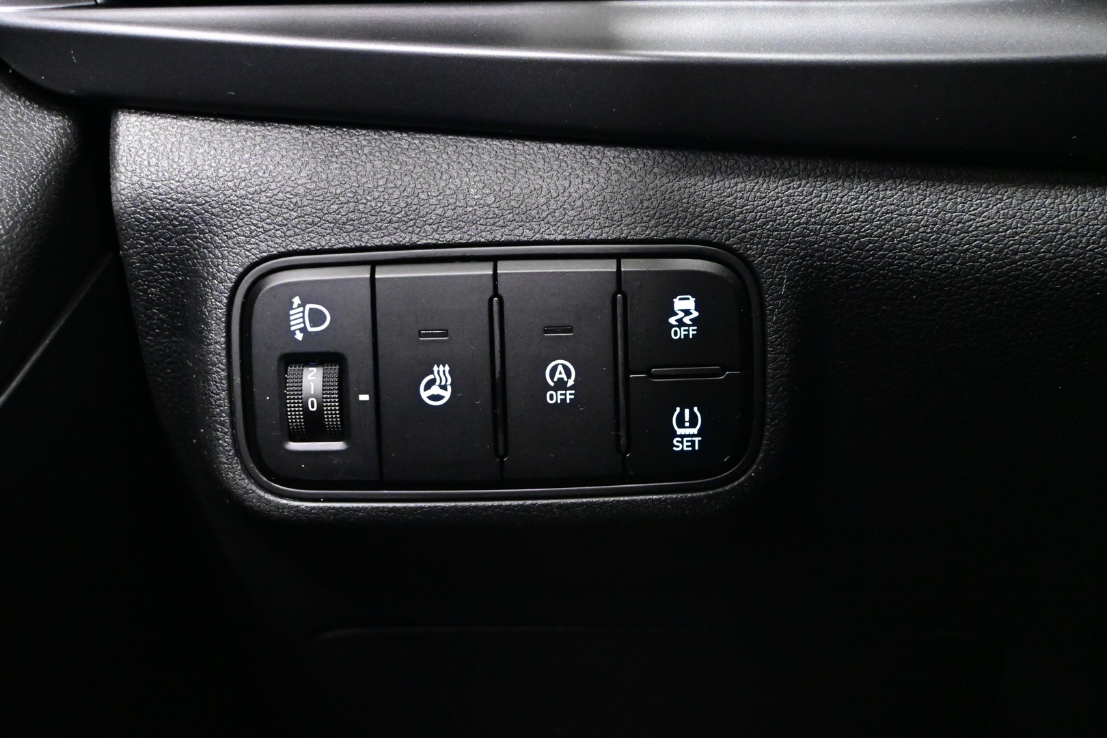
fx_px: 1453
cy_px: 369
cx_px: 554
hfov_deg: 41.7
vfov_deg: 28.5
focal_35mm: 47
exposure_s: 1/50
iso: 8000
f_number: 5
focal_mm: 31.5
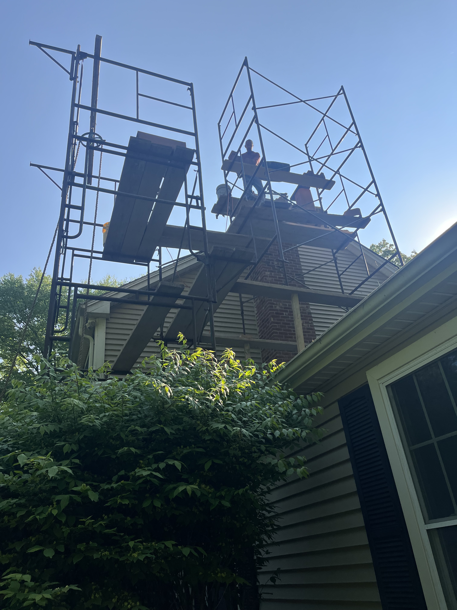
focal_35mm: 26
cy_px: 305
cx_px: 228
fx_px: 458
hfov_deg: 53.1
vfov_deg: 67.3
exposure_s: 1/2632
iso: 50
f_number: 1.6
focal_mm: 5.1
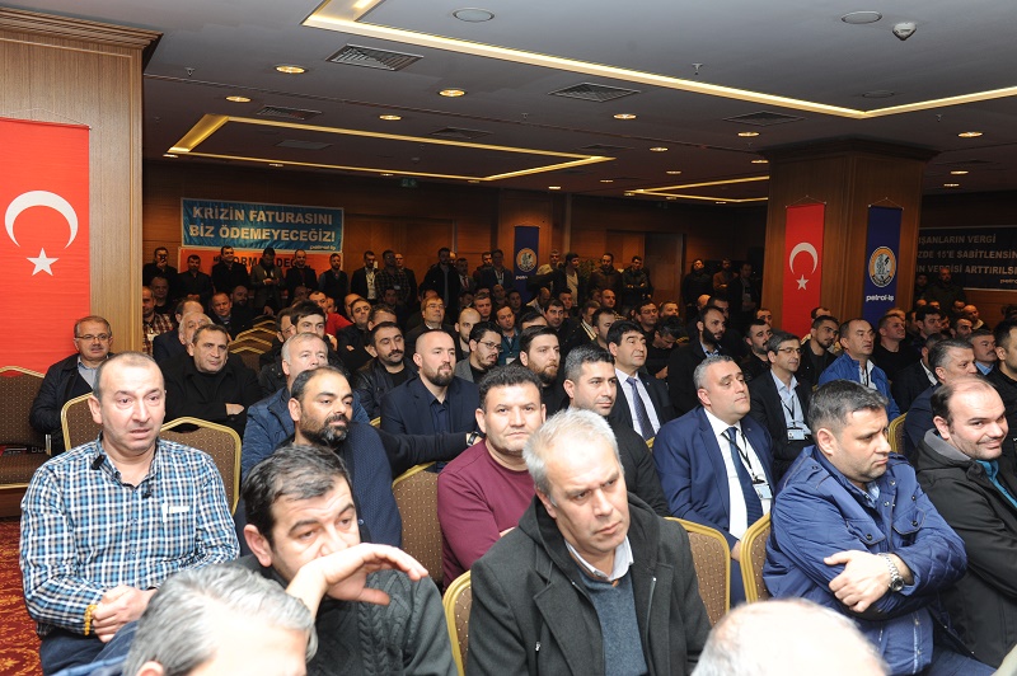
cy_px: 338
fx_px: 819
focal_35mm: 29
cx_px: 508
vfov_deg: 44.9
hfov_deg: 63.7
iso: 1000
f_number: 8
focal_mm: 29
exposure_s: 1/60
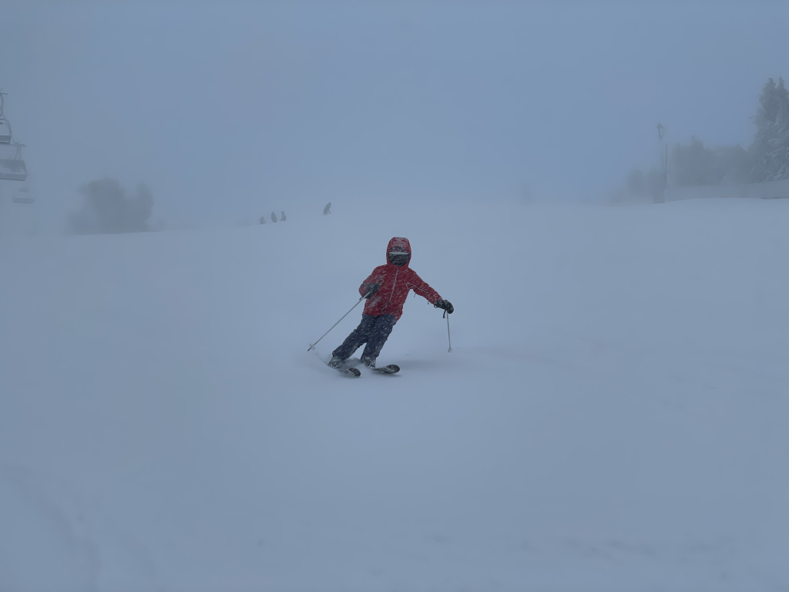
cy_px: 296
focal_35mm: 52
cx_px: 394
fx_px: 1185
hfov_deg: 36.8
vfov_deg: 28.0
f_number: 2
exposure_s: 1/285
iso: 25
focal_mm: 6
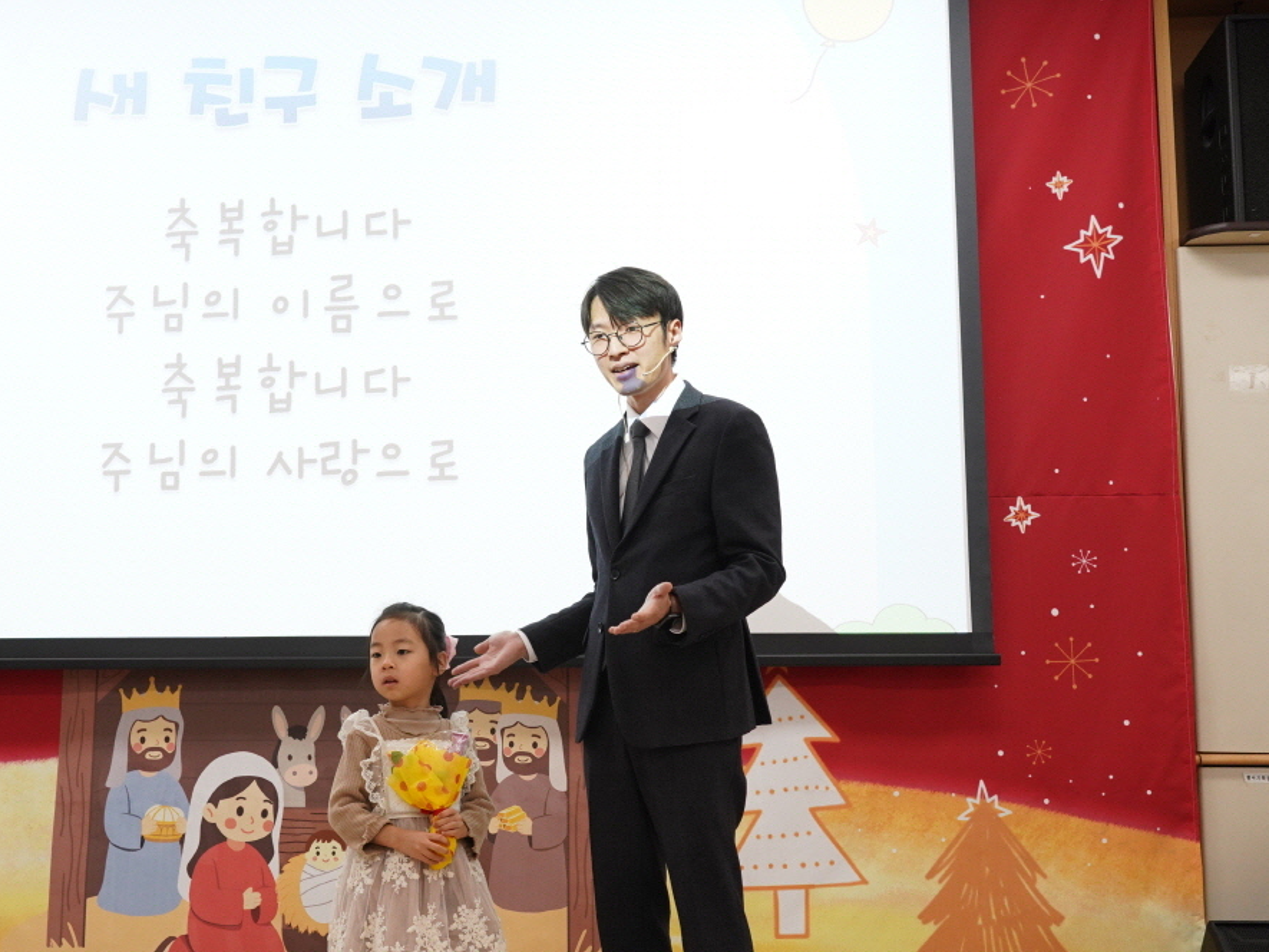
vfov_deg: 33.5
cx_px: 463
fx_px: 1577
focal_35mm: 43
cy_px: 572
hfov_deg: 43.4
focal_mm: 33
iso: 2500
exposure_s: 1/125
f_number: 6.3
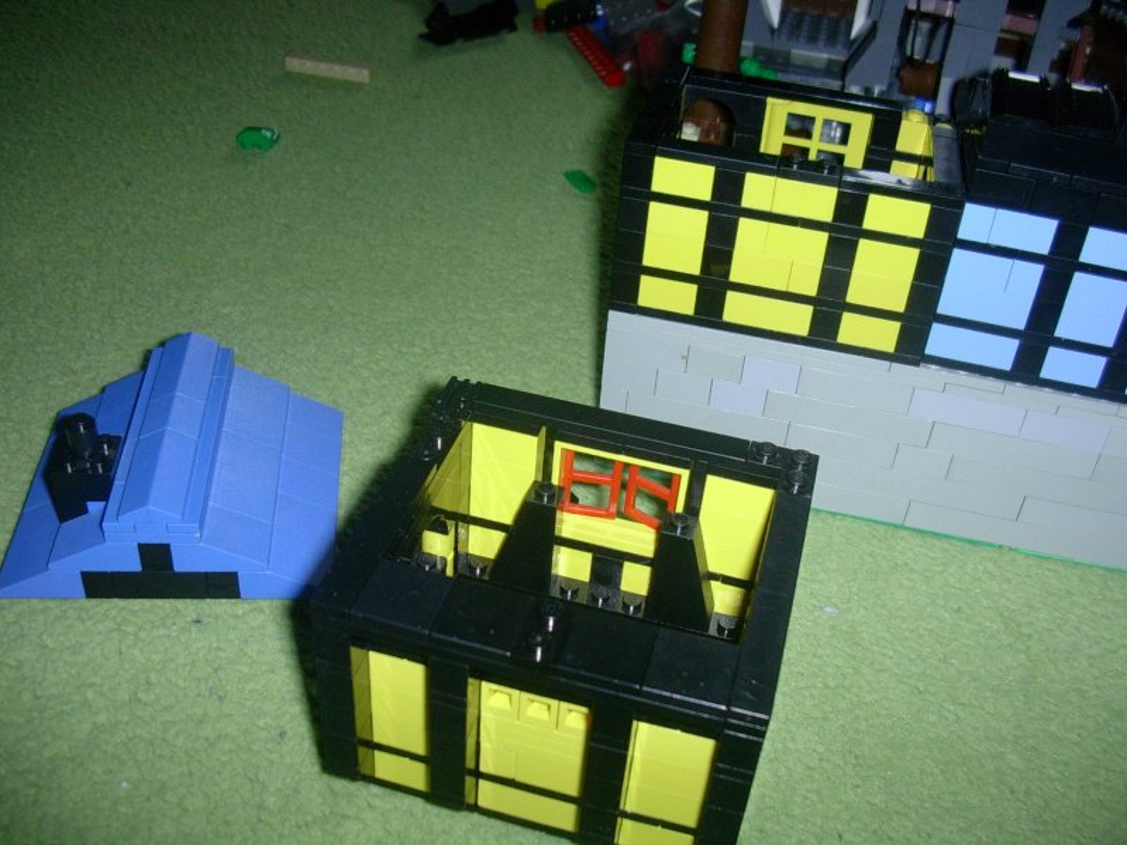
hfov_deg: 50.1
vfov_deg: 38.7
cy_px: 422
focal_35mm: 37
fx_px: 1205
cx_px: 564
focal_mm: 5.6
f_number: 2.7
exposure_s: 1/64
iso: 70
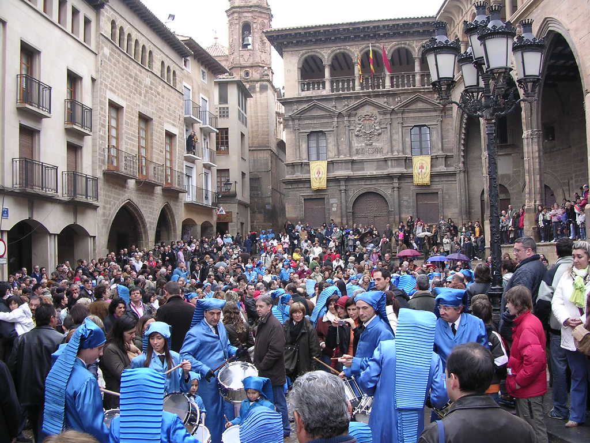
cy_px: 222
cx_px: 295
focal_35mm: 38
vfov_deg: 37.7
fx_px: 648
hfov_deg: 49.0
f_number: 2.8
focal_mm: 5.8
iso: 100
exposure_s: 1/130
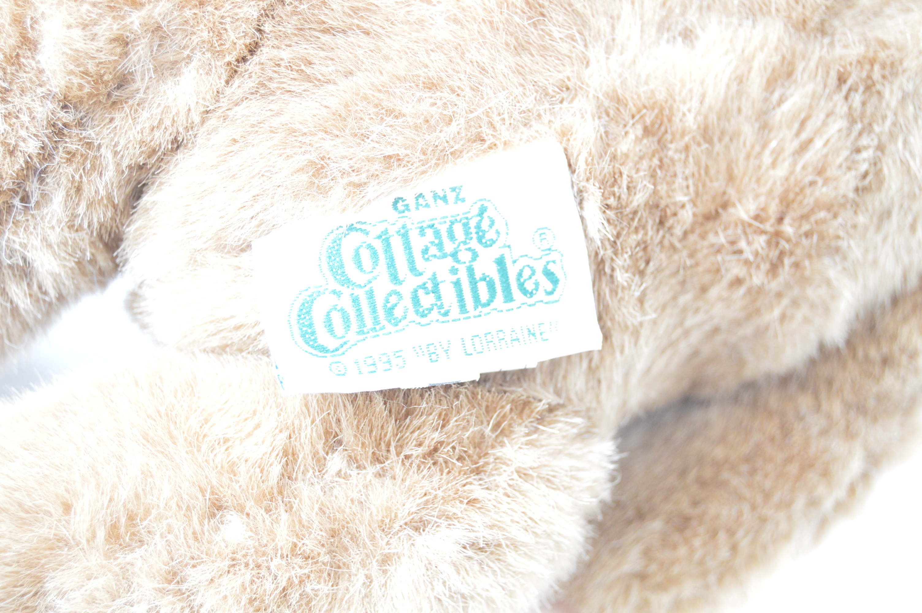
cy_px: 306
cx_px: 461
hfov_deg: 29.3
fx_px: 1766
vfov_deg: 19.7
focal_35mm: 69
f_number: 5.3
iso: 3200
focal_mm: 46
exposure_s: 1/60
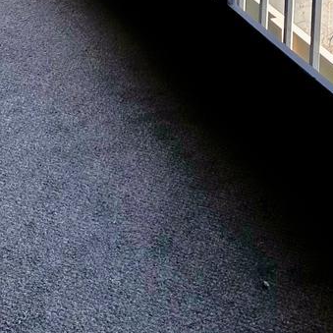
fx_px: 1132
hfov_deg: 16.6
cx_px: 250
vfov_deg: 14.7
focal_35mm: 104
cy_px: -256
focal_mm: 5.7
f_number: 1.5
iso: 50
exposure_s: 1/803
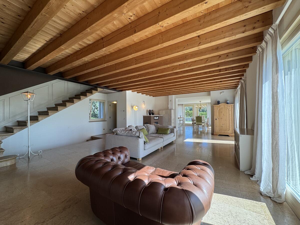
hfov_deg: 102.1
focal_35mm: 14
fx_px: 121
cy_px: 112
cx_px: 150
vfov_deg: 85.7
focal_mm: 2.22
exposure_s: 1/147
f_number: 2.2
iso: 40
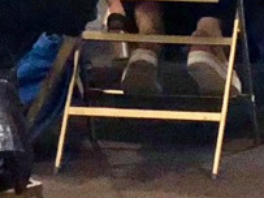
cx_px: 427
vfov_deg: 3.5
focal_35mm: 410
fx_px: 3125
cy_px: -356
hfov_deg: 4.8
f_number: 2.4
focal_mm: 6
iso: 100
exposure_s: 1/40
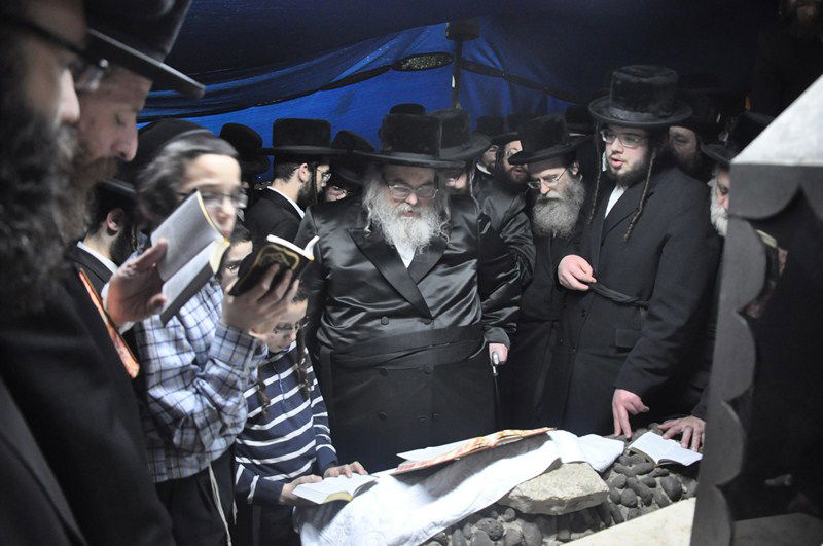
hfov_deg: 67.5
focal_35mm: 27
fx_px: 616
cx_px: 412
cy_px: 273
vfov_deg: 47.8
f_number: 3.5
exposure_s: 1/30
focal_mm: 18
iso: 1250
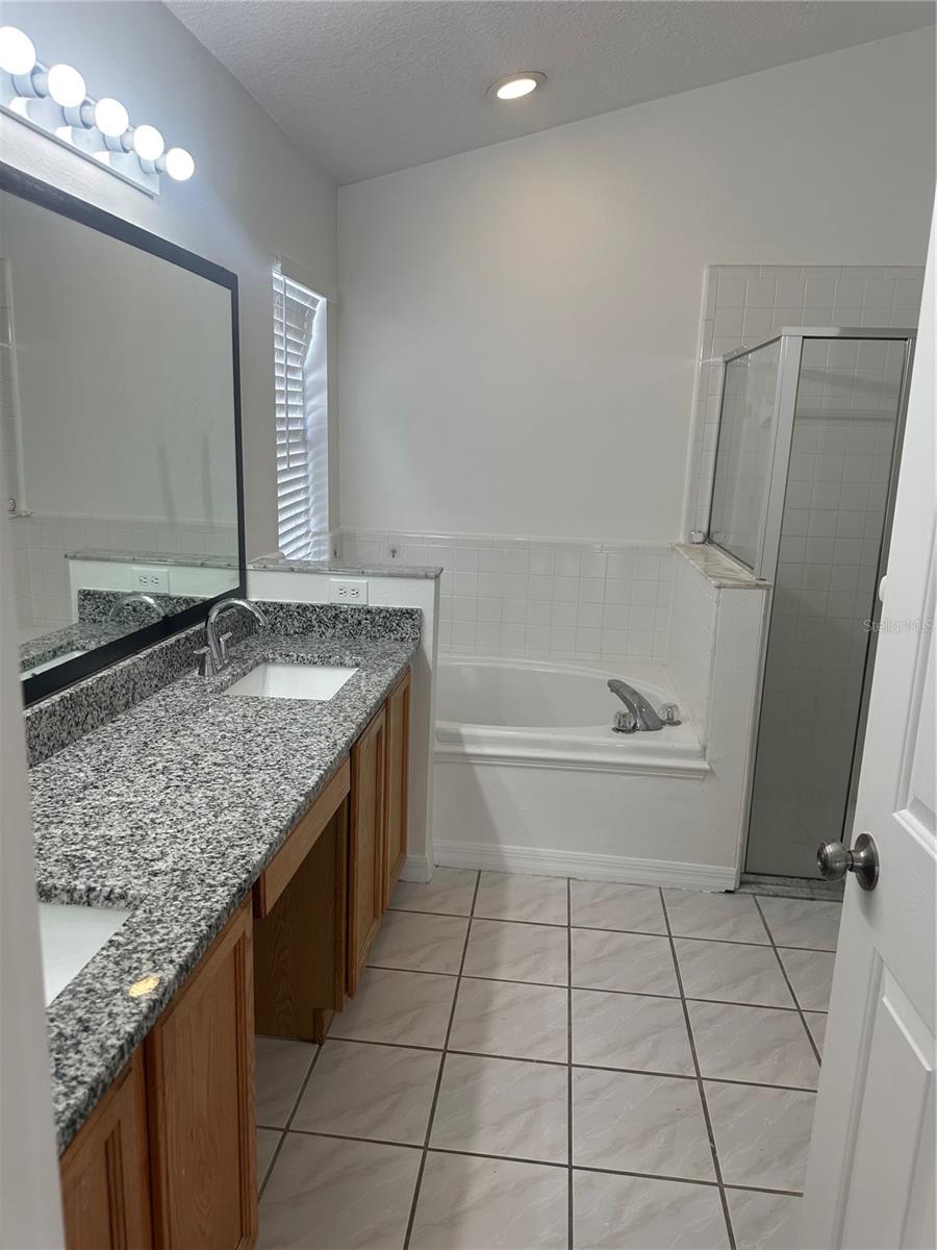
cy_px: 625
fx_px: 866
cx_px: 468
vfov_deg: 71.6
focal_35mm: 24
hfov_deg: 56.8
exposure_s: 1/156
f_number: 1.78
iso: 64
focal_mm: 6.86
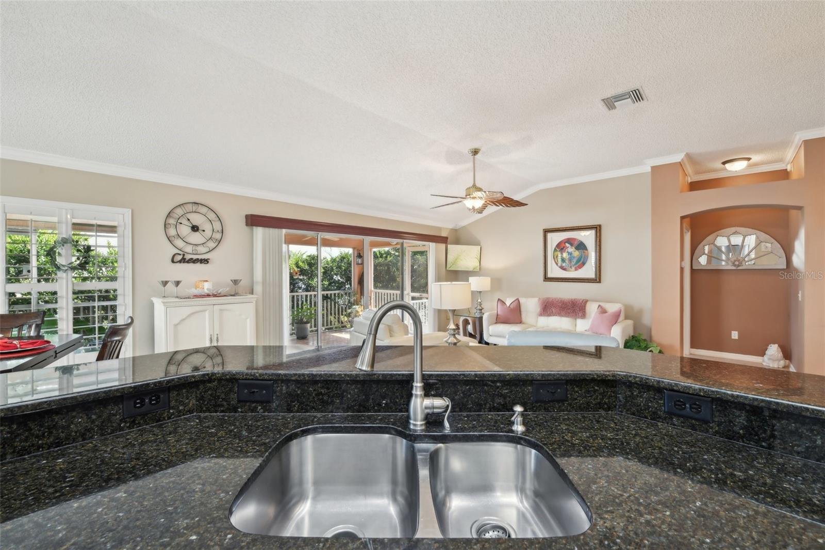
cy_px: 275
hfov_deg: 100.4
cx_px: 412
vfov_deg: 77.3
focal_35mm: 15
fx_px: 344
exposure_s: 1/5
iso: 400
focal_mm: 15
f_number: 8
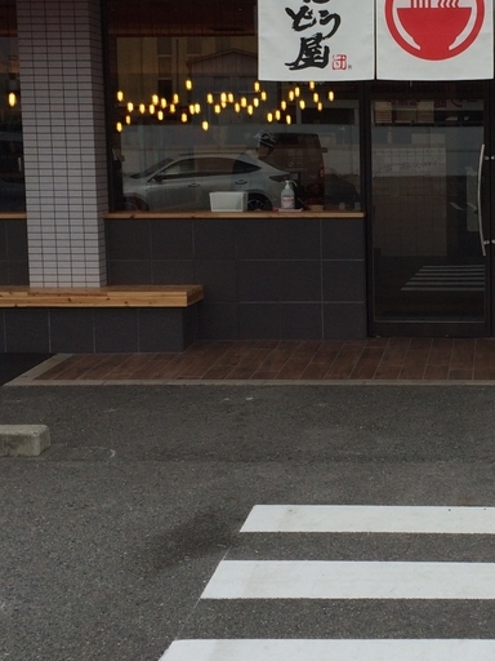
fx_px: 1106
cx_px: 436
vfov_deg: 33.1
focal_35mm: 58
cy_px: 253
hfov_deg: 24.6
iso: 32
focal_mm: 4.15
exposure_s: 1/1520
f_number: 2.2
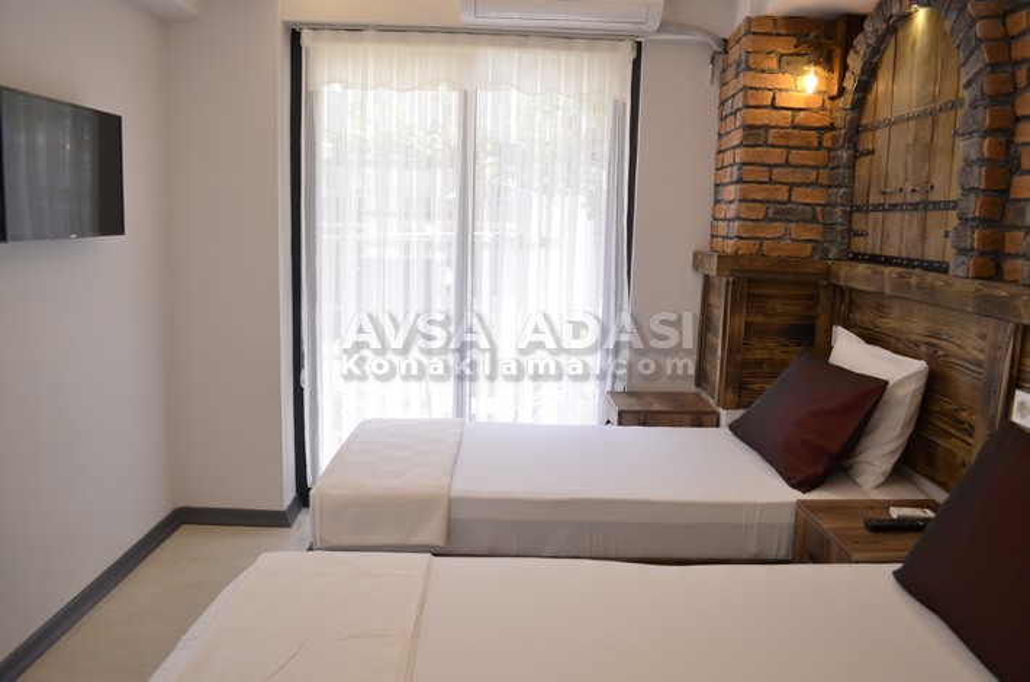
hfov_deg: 67.5
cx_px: 515
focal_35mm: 27
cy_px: 341
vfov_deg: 47.7
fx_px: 771
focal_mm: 18
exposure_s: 1/60
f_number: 4
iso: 560
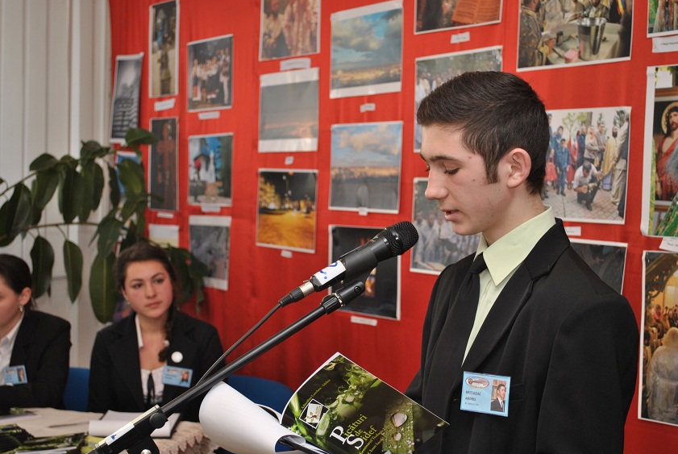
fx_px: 1150
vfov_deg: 22.3
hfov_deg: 32.8
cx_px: 331
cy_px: 239
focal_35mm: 61
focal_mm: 38
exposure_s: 1/30
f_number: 5
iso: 200
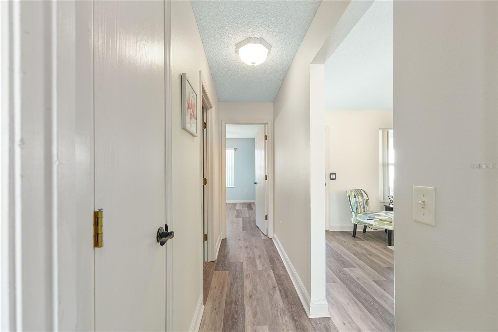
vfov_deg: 81.2
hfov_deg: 104.3
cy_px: 166
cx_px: 249
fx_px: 194
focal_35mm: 14
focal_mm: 14
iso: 400
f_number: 7.1
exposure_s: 1/6
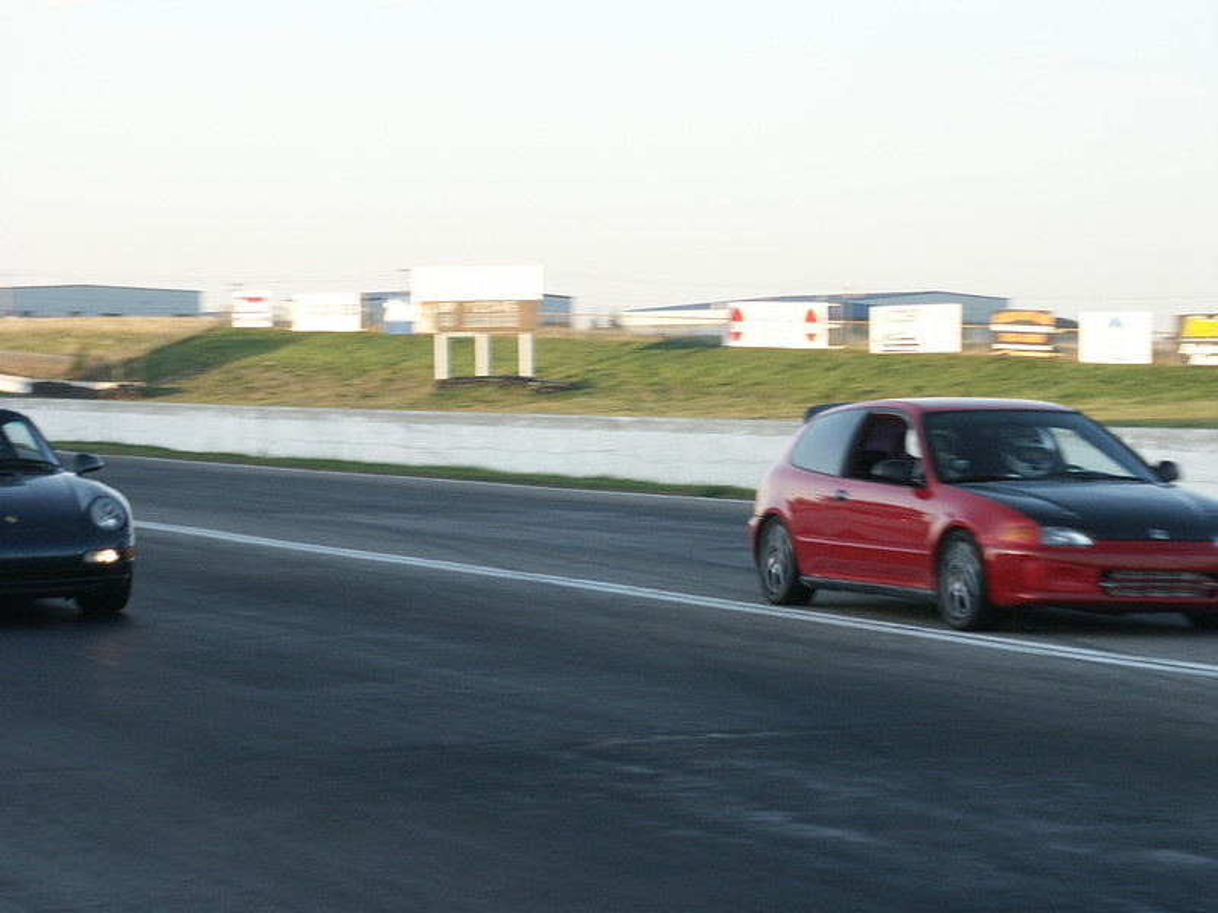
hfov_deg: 15.6
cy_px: 456
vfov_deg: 11.8
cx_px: 609
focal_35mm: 126
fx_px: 4433
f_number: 4.5
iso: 100
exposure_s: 1/125
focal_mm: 31.88
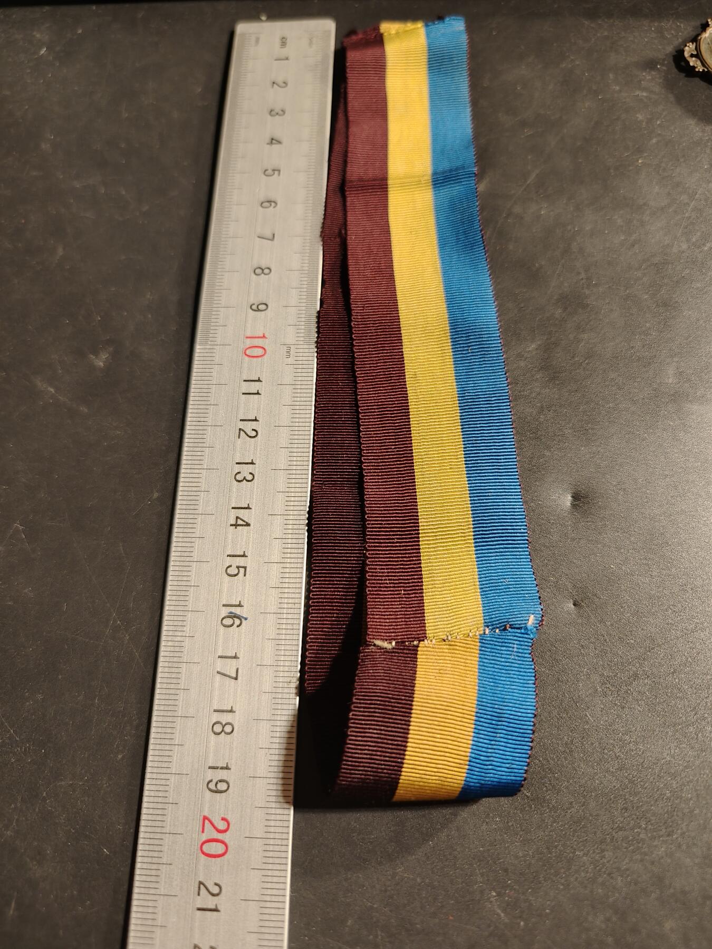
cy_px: 474
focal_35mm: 23
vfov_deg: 73.9
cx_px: 356
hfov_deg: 58.9
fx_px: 631
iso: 250
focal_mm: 6.06
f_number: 1.6
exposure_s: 1/200
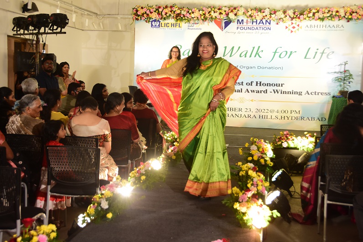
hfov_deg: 36.9
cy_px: 121
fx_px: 544
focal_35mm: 54
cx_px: 182
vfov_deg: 25.0
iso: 1250
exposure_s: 1/125
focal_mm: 36
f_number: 5.6
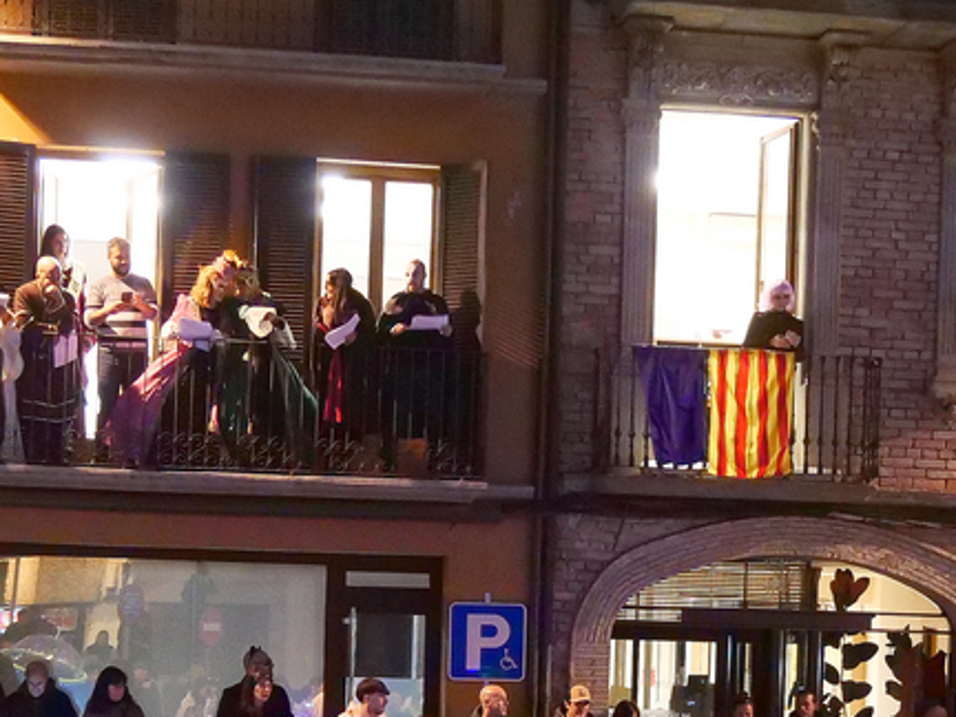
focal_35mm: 72
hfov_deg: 27.0
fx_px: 1988
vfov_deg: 20.0
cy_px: 651
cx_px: 522
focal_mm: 12
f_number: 3.5
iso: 3200
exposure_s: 1/25
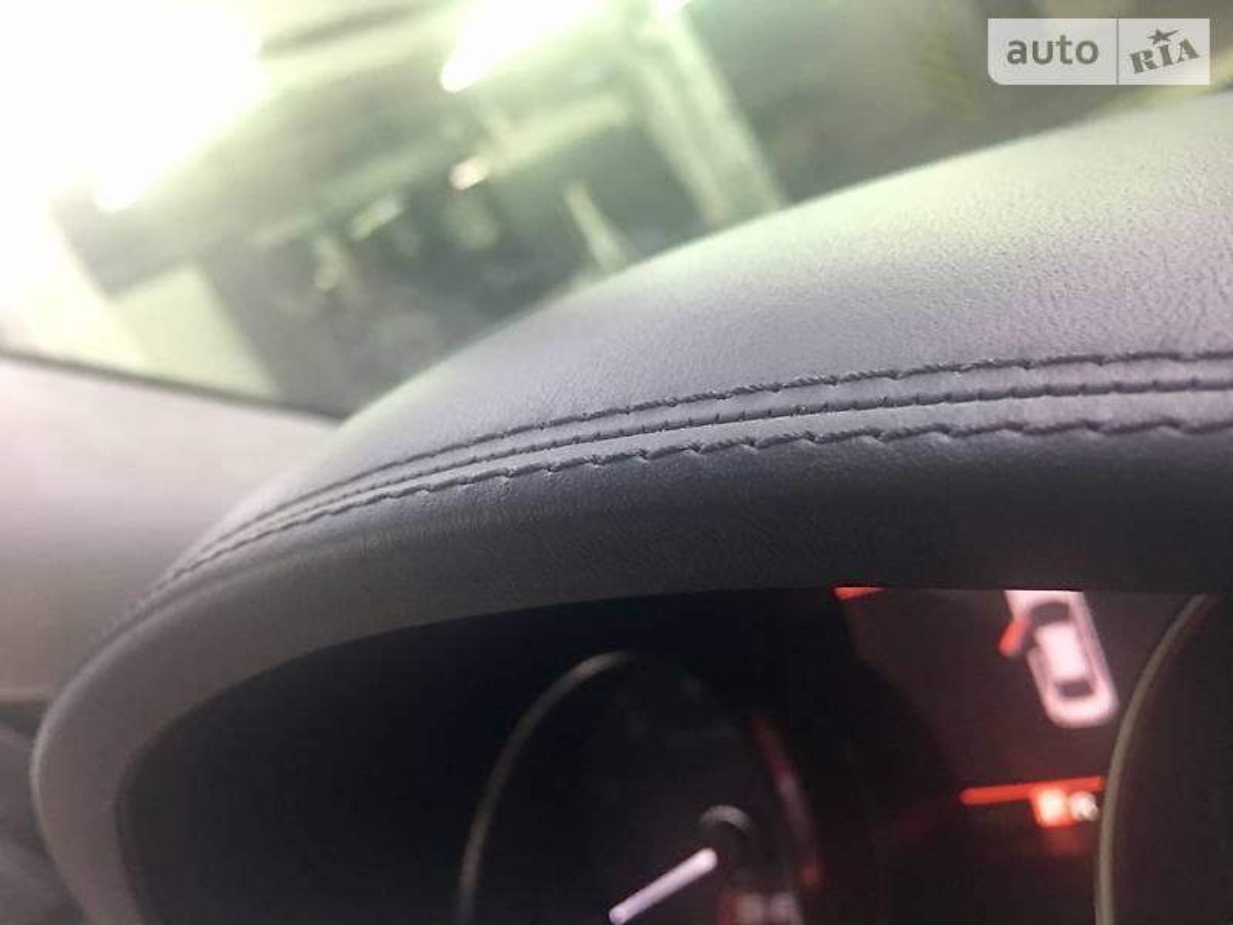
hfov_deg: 61.7
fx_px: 1033
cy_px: 462
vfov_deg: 48.2
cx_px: 616
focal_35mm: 29
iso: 80
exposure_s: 1/10
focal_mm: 4.2
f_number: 2.2
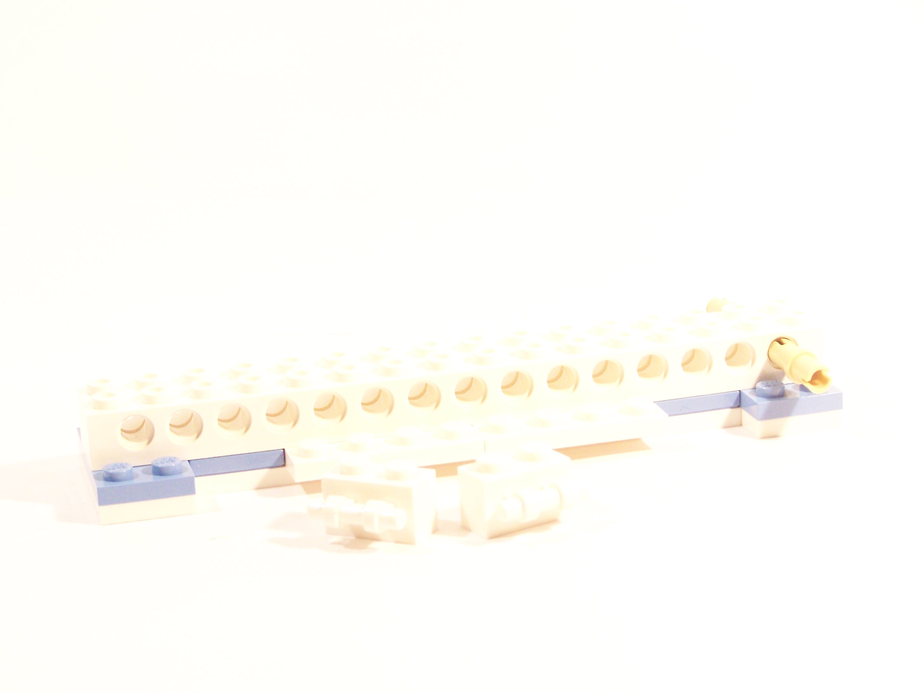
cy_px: 346
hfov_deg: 23.8
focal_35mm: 82
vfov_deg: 18.0
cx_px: 462
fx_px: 2189
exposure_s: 1/30
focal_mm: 13.7
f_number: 3.6
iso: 400
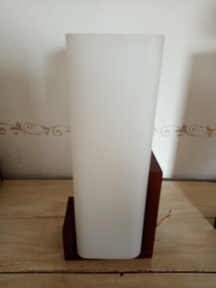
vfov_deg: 67.3
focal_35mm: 26
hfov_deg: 53.1
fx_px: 216
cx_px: 108
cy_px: 144
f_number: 1.8
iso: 427
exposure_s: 1/25
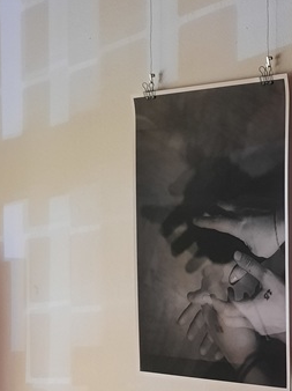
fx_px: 833
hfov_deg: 18.4
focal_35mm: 74
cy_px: 303
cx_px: 384
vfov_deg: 26.0
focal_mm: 4.6
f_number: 2
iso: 320
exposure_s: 1/60
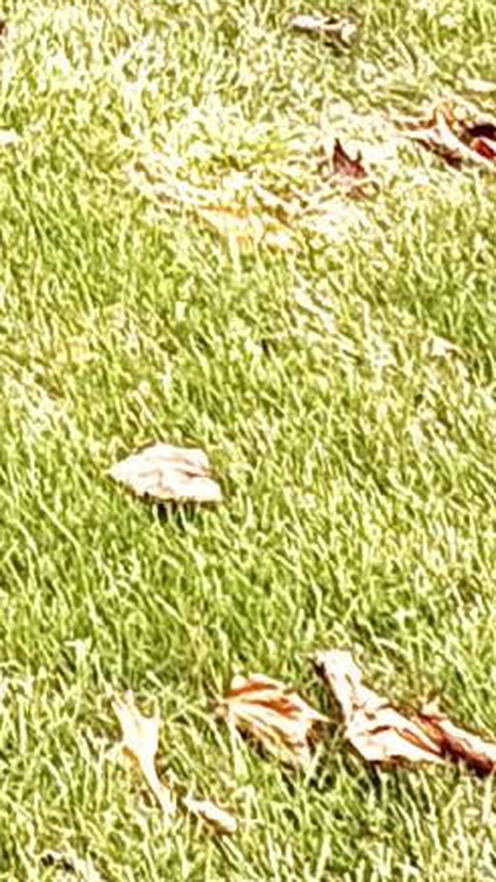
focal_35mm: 105
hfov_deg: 8.5
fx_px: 2457
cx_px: -1231
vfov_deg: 14.5
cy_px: -1145
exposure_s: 1/479
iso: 40
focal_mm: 2.22
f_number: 2.2
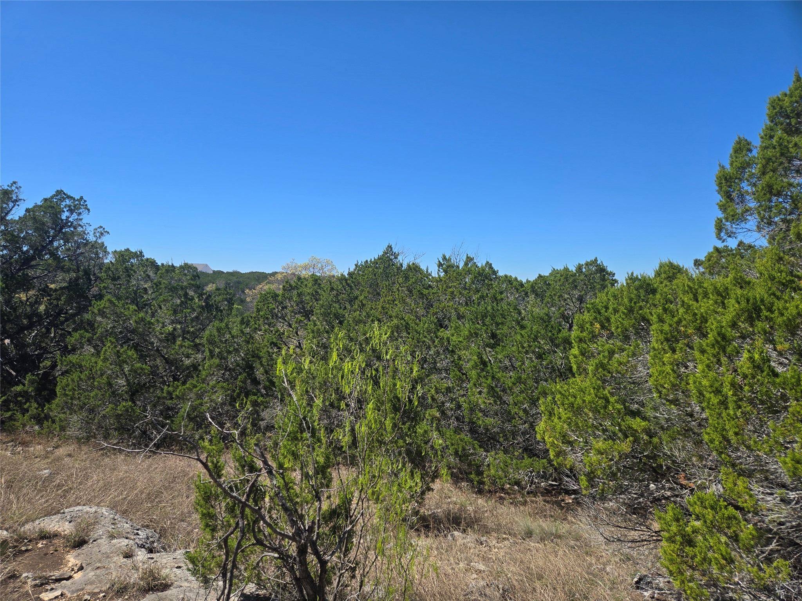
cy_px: 300
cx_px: 401
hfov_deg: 73.9
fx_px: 533
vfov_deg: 58.9
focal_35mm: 23
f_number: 1.8
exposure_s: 1/1789
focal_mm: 5.4
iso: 25
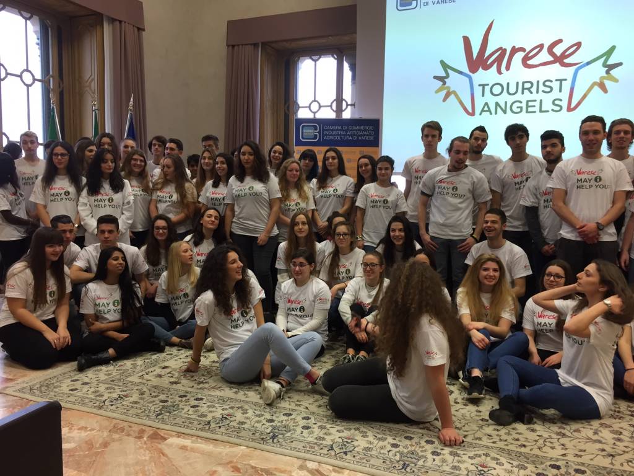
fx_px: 531
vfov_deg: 48.2
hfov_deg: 61.7
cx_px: 317
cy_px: 238
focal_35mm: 29
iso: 80
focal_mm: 4.15
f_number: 2.2
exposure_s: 1/33
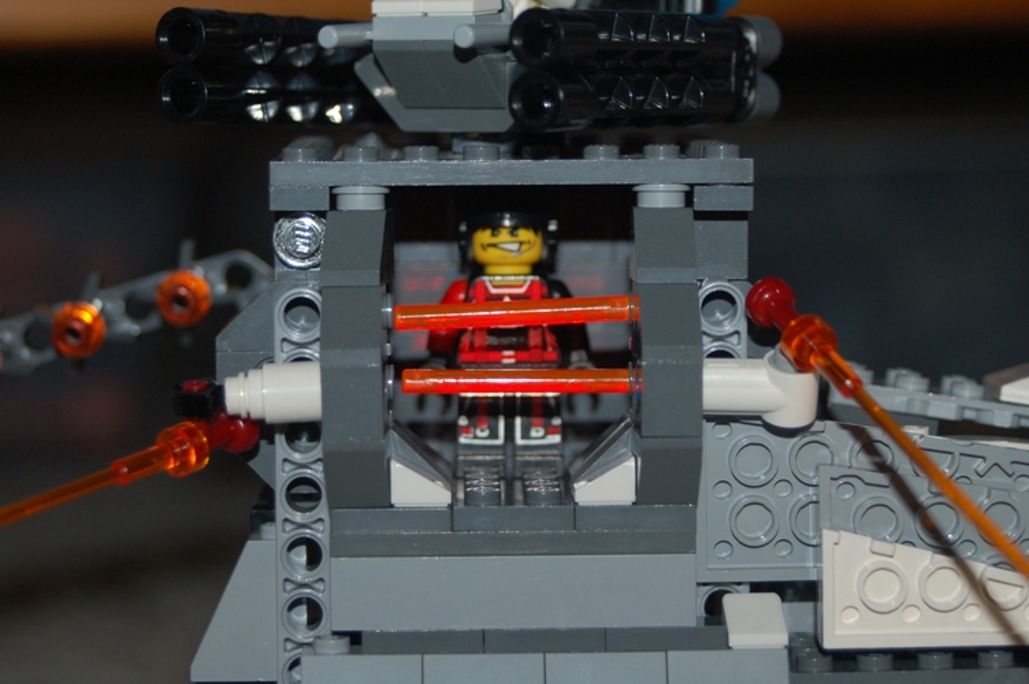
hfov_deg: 17.1
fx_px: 3427
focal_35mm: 120
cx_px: 514
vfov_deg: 11.4
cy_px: 342
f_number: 5.6
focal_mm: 80
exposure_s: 1/60
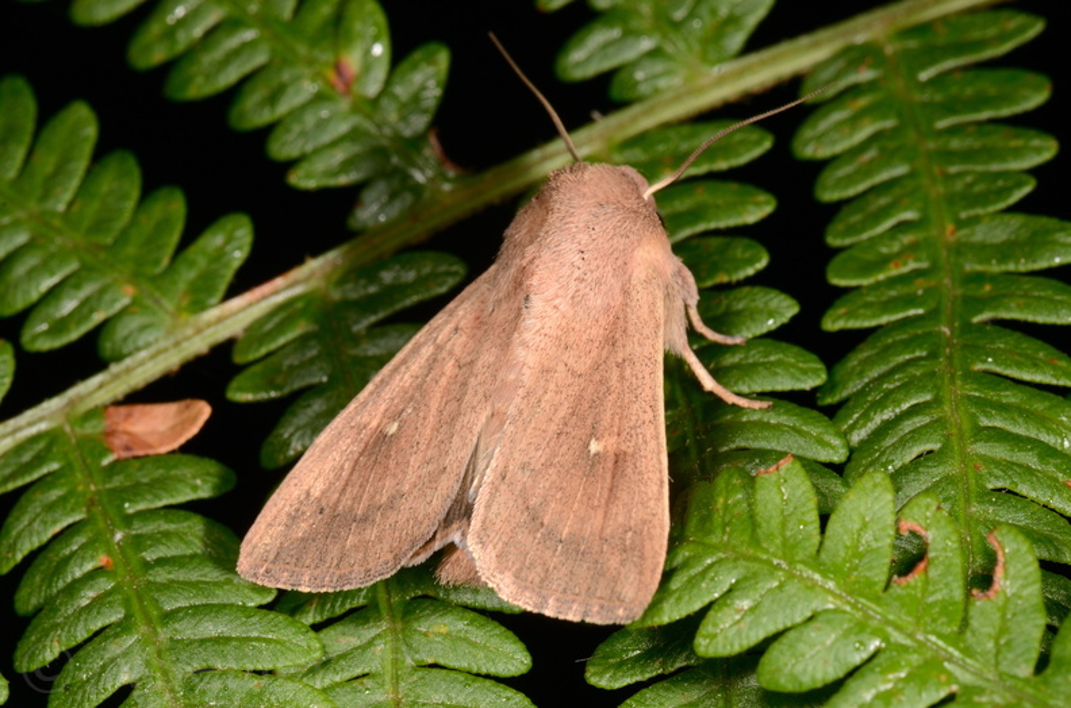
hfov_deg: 16.1
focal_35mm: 128
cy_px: 354
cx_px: 536
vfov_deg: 10.7
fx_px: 3784
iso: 100
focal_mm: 85
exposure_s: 1/60
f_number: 25
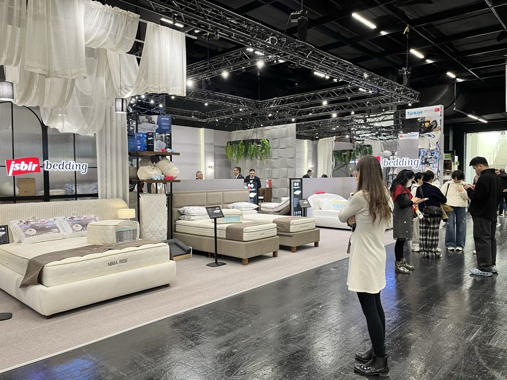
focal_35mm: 26
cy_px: 190
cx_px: 254
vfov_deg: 53.1
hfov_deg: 67.3
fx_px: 381
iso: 80
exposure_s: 1/50
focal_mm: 5.1
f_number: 1.6
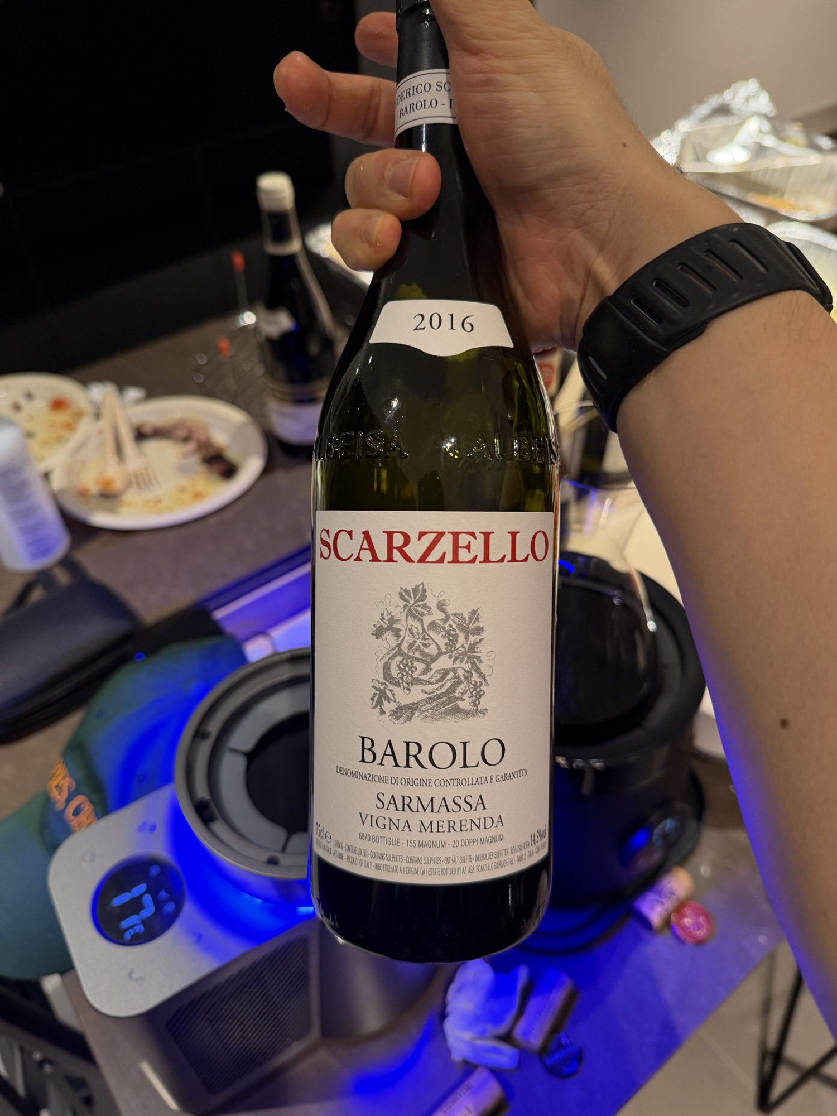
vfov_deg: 71.6
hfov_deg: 56.8
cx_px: 418
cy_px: 558
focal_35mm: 24
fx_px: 774
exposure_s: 1/50
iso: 250
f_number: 1.78
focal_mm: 6.76
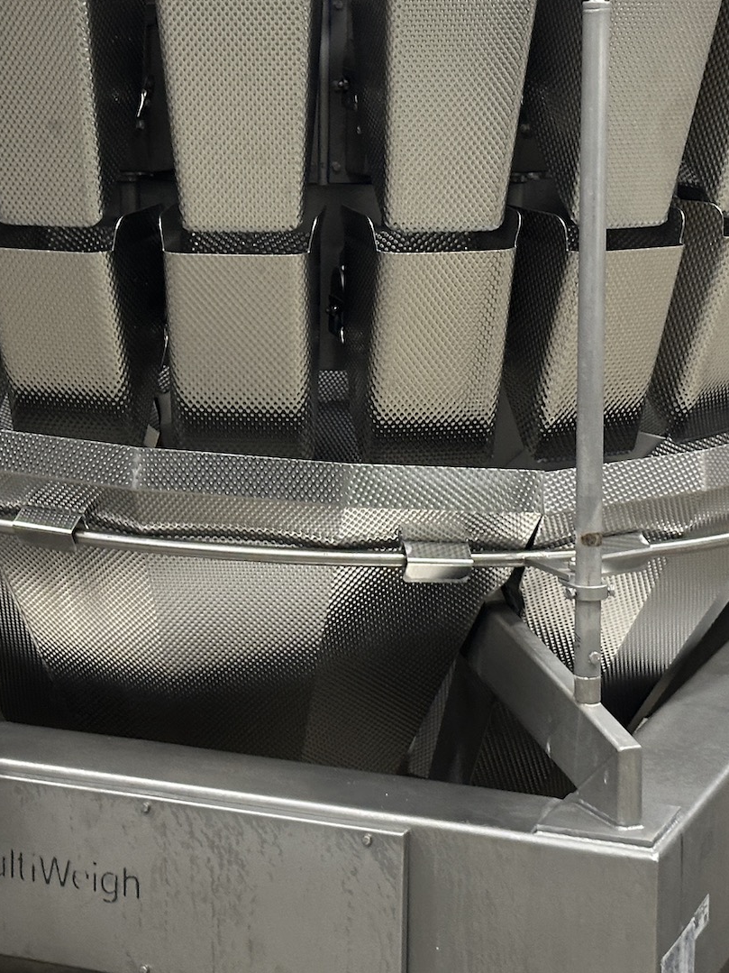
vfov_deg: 22.0
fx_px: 2500
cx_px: 278
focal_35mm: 89
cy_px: 368
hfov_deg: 16.6
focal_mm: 6.86
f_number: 1.78
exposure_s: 1/33
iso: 320
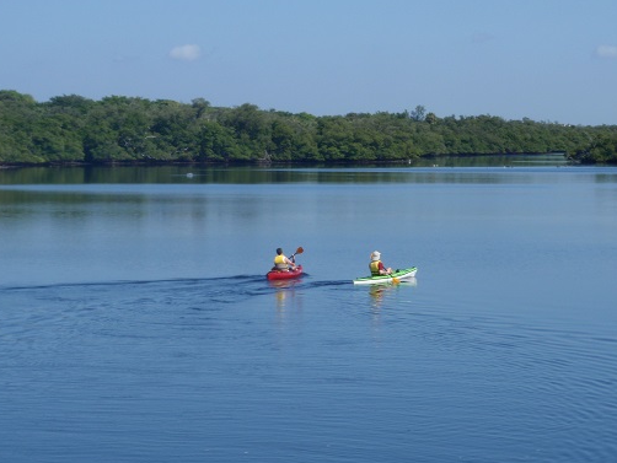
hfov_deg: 15.2
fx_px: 2318
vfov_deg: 11.4
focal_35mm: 130
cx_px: 337
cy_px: 260
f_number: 7.1
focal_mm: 18.2
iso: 64
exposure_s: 1/200
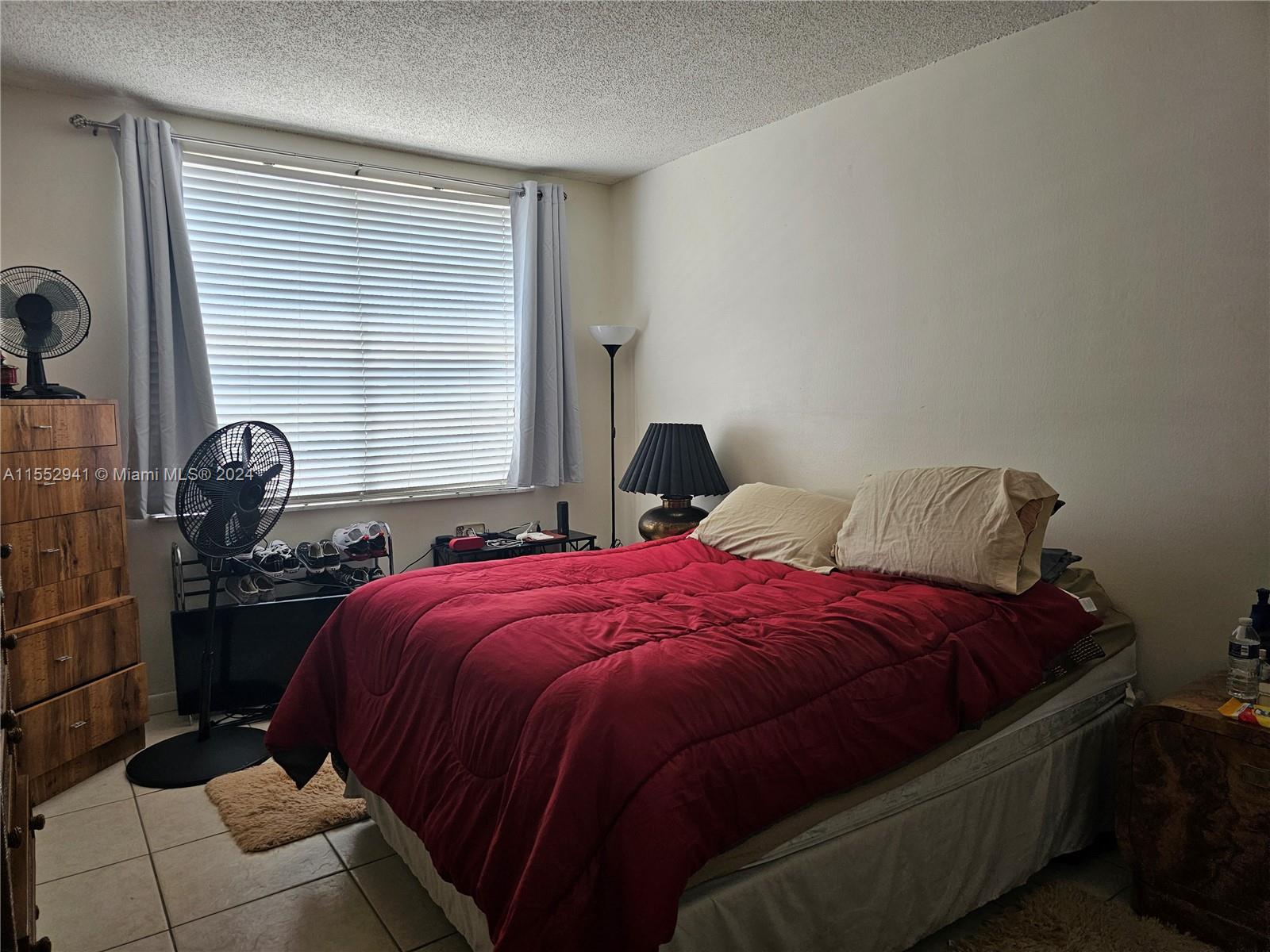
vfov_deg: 58.9
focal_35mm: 23
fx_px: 844
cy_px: 476
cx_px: 635
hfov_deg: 73.9
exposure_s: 1/180
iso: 80
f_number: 1.7
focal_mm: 6.3
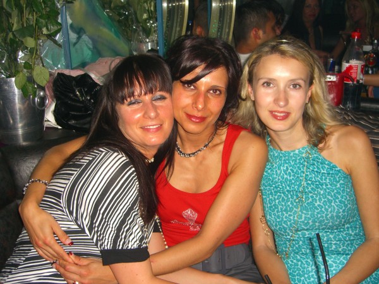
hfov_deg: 49.0
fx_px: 416
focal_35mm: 38
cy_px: 142
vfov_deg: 37.7
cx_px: 190
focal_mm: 7.9
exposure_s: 1/60
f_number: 2.8
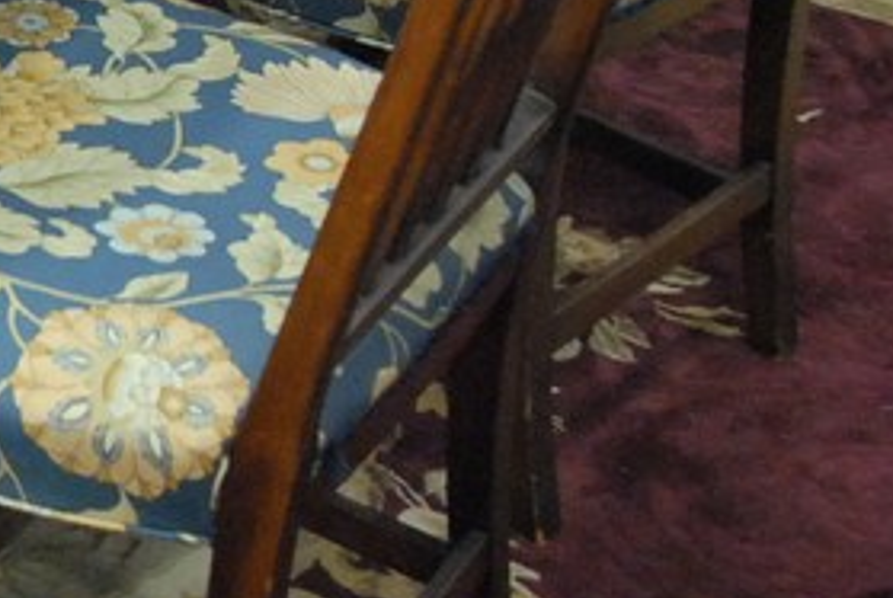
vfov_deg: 11.3
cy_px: 152
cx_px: -490
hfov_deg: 15.4
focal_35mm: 121
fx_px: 3006
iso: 1600
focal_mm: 22
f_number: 5
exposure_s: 1/30
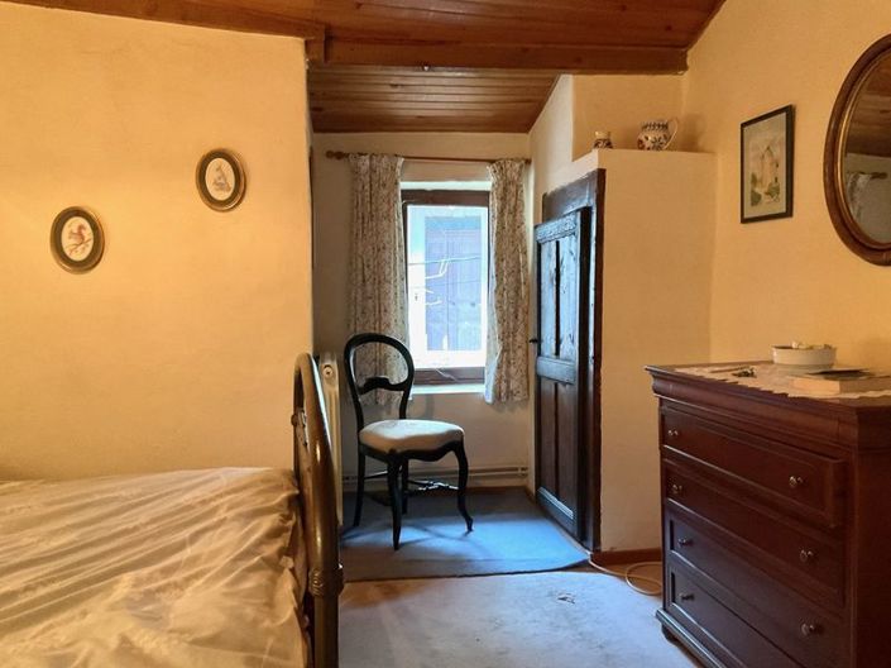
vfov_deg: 48.2
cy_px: 334
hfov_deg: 61.7
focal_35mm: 29
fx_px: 746
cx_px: 446
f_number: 1.8
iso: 500
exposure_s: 1/30
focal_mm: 3
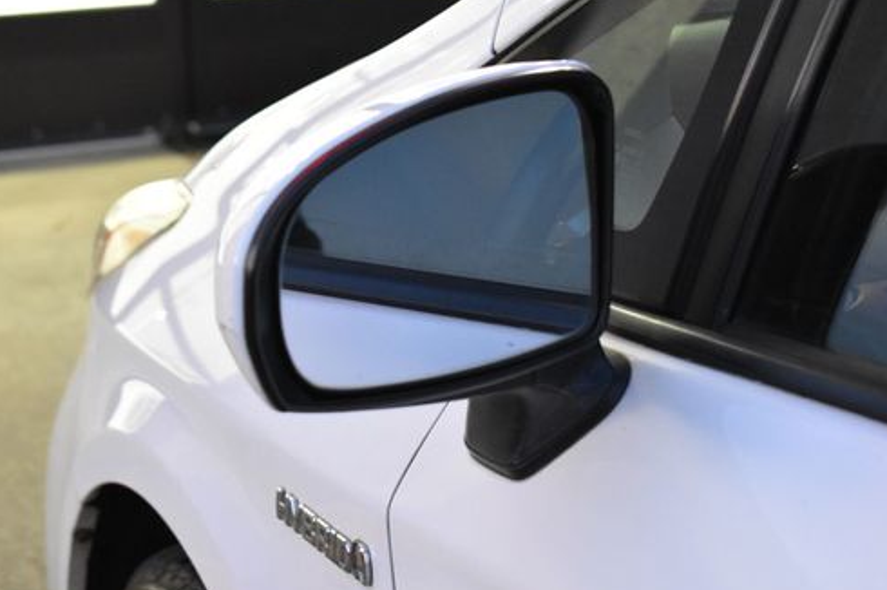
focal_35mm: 94
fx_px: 2314
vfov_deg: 14.5
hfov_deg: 21.7
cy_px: 277
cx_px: 366
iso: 3200
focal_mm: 48
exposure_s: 1/25
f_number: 5.3
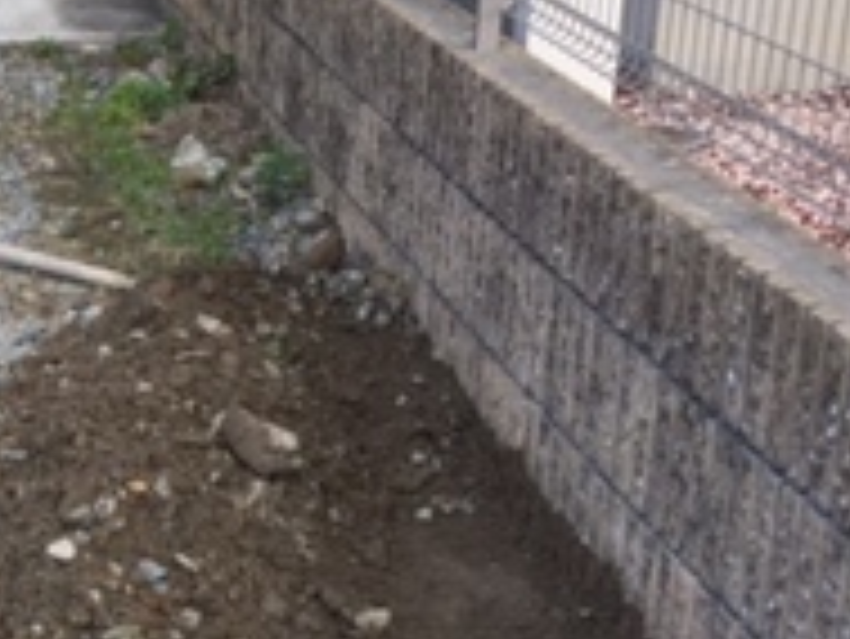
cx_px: -265
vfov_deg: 14.8
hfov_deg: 18.6
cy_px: 666
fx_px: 2408
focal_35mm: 98
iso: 32
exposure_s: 1/306
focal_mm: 4.15
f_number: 2.2
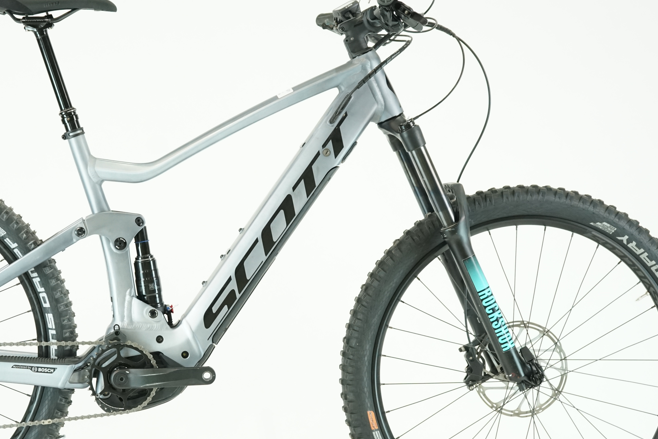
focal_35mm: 86
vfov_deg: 15.9
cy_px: 231
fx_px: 1572
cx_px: 202
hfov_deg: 23.5
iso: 2000
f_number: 5
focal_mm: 55
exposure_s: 1/200
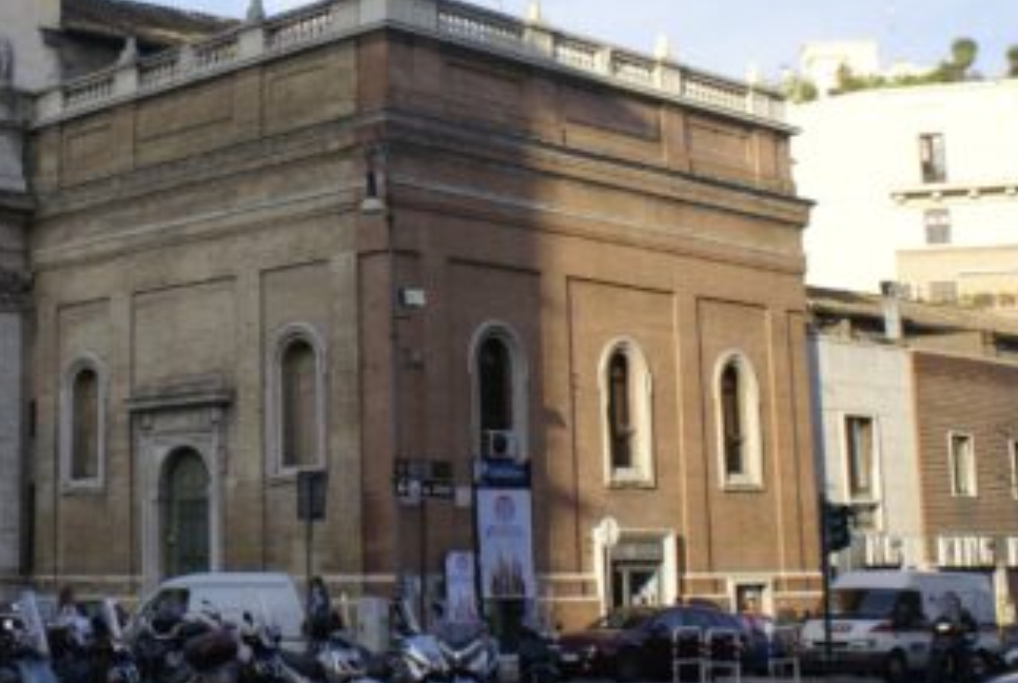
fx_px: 1898
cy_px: 149
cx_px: 123
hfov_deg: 29.0
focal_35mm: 67
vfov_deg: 20.2
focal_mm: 24
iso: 100
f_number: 10
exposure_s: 1/80
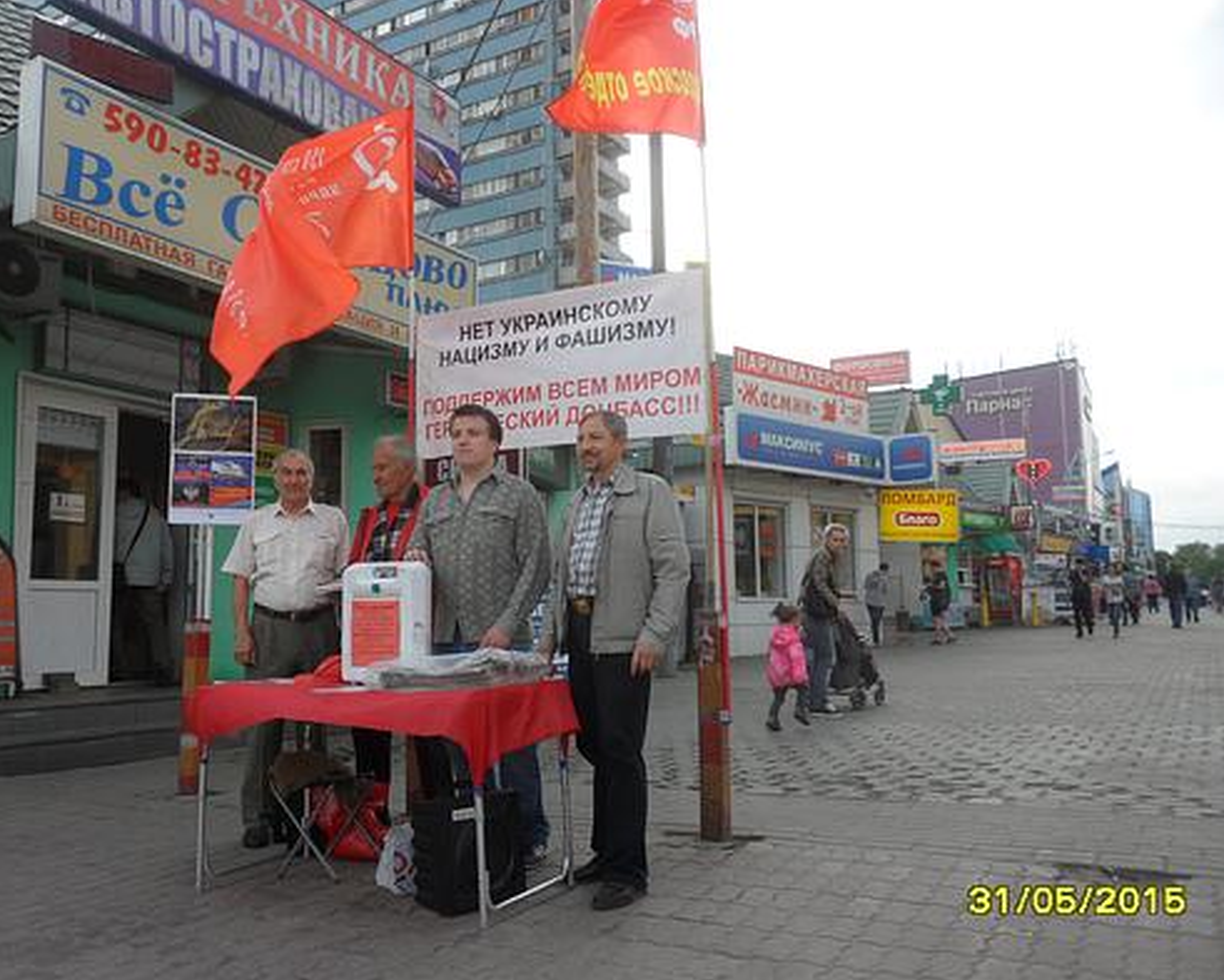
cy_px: 492
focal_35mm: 29
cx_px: 568
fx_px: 1051
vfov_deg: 50.0
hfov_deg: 60.4
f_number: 3.5
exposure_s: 1/250
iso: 80
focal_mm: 4.9
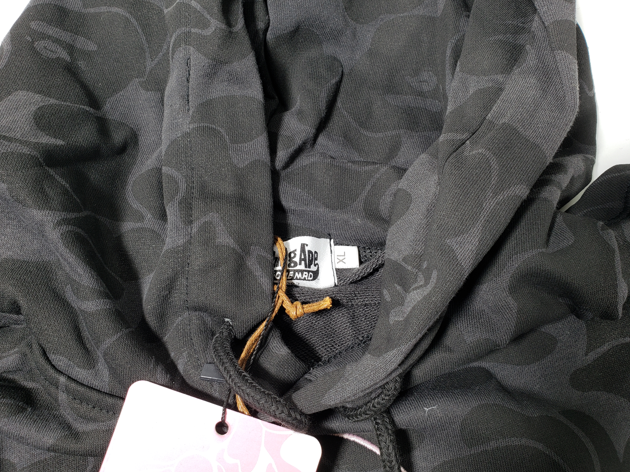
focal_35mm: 27
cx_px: 311
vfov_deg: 51.4
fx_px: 491
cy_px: 233
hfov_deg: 65.3
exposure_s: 1/50
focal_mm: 4.3
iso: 50
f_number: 2.4
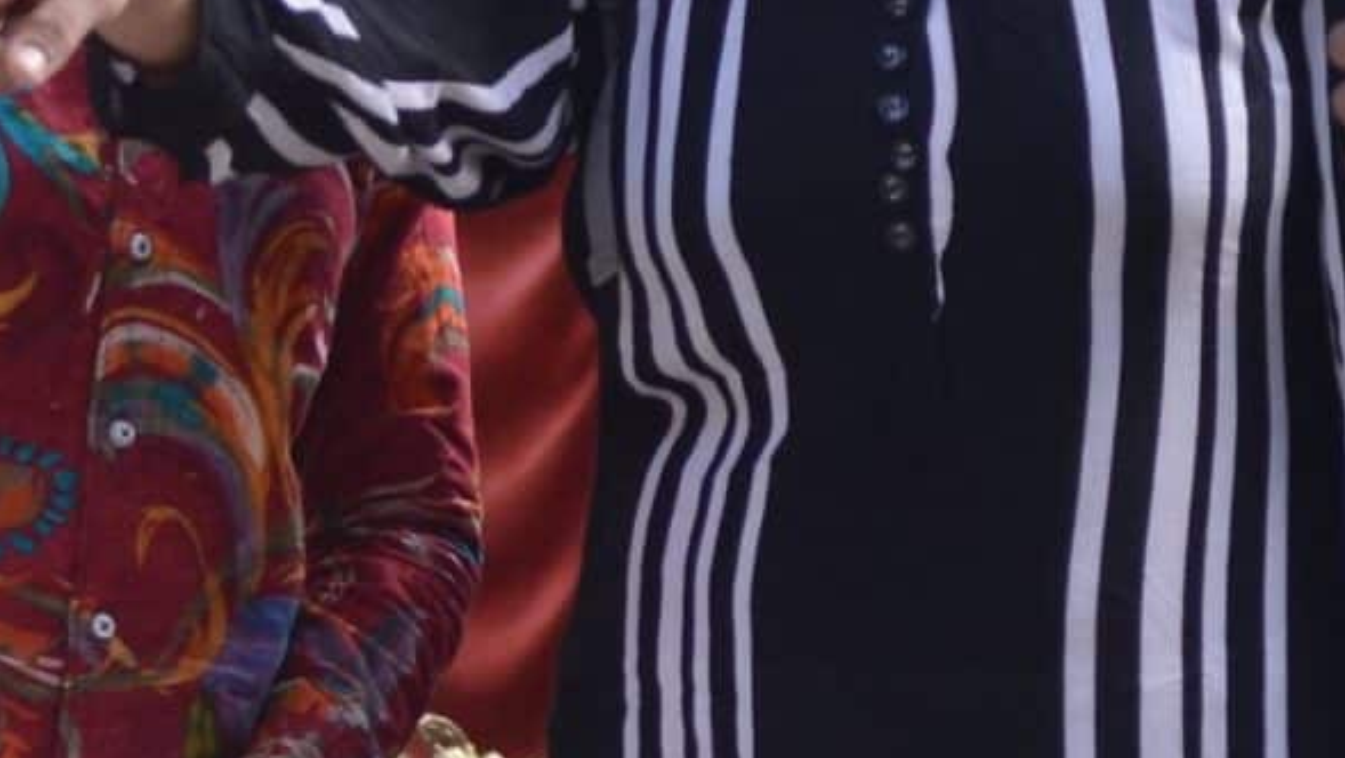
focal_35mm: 436
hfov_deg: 4.9
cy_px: 159
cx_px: -443
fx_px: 15557
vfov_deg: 2.8
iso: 400
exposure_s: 1/320
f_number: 4.5
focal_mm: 80
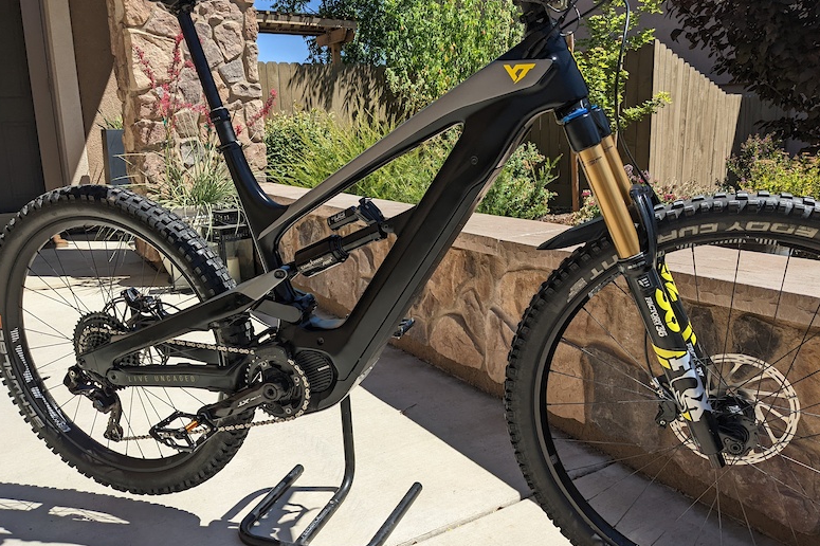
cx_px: 412
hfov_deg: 63.7
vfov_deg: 44.9
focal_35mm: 29
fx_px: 660
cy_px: 279
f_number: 1.73
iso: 79
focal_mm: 4.38
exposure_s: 1/4695
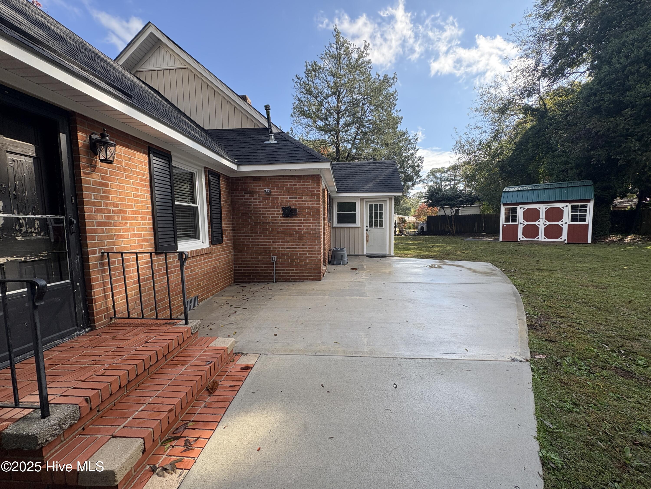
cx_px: 326
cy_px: 244
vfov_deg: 85.7
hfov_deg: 102.1
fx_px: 263
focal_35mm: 14
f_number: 2.2
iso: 64
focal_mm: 2.22
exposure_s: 1/470
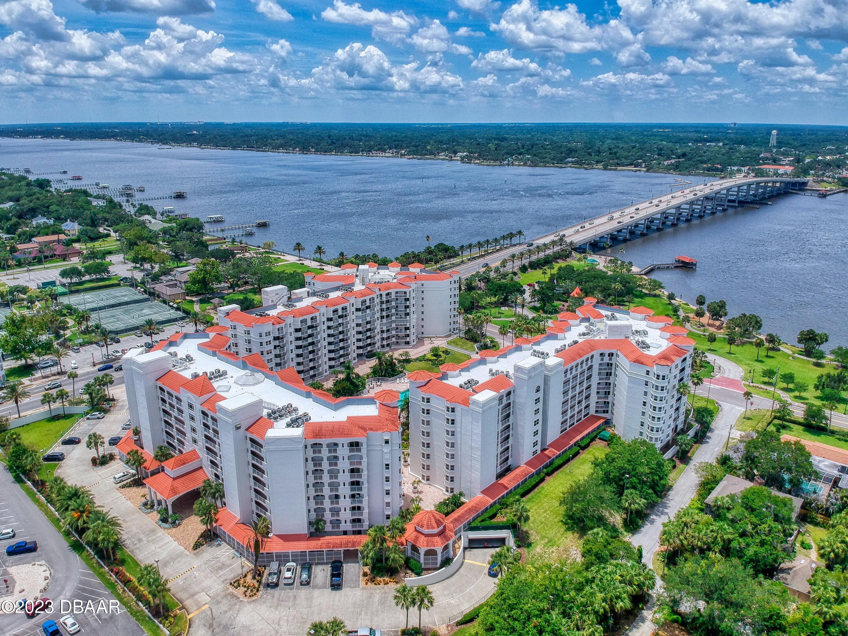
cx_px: 424
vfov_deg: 54.9
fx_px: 612
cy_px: 318
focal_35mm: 25
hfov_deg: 69.4
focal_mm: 4.49
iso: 100
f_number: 2.6
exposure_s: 1/2500
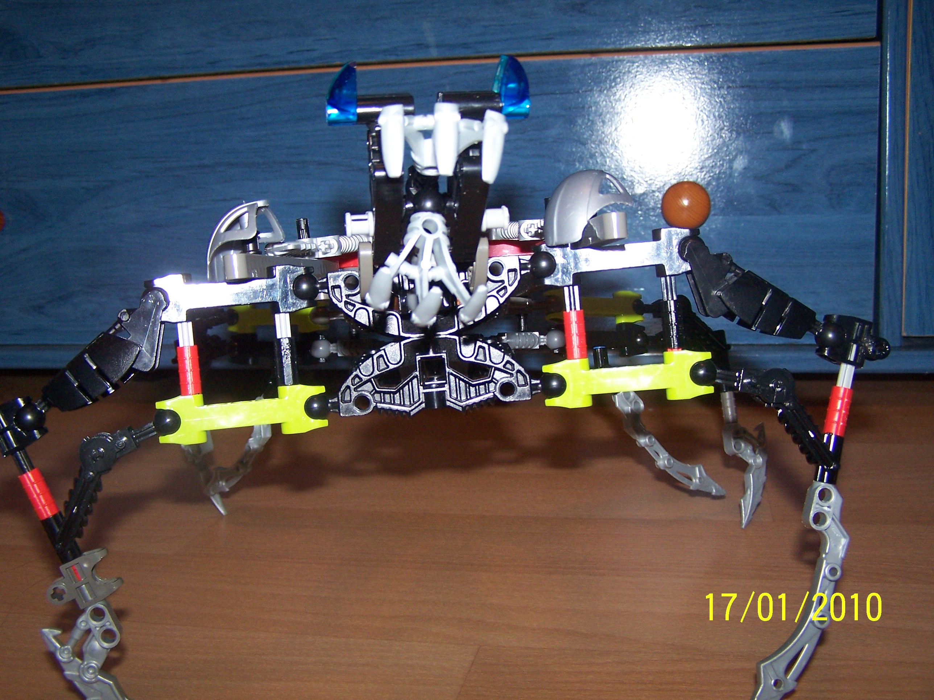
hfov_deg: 49.0
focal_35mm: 38
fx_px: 1025
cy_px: 350
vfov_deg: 37.7
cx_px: 467
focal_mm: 6.3
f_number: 2.8
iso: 140
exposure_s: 1/60
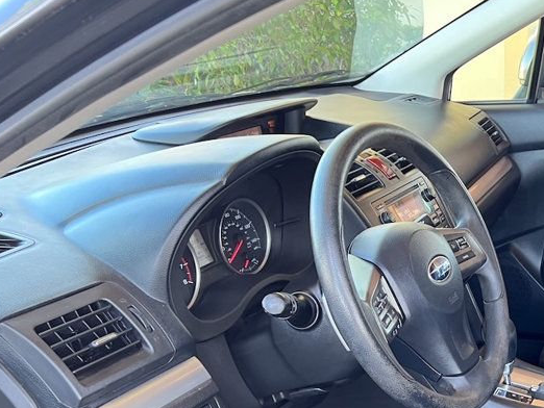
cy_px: 397
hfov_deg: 34.7
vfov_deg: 27.2
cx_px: 521
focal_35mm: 51
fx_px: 802
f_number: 1.5
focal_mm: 5.7
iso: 200
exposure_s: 1/60
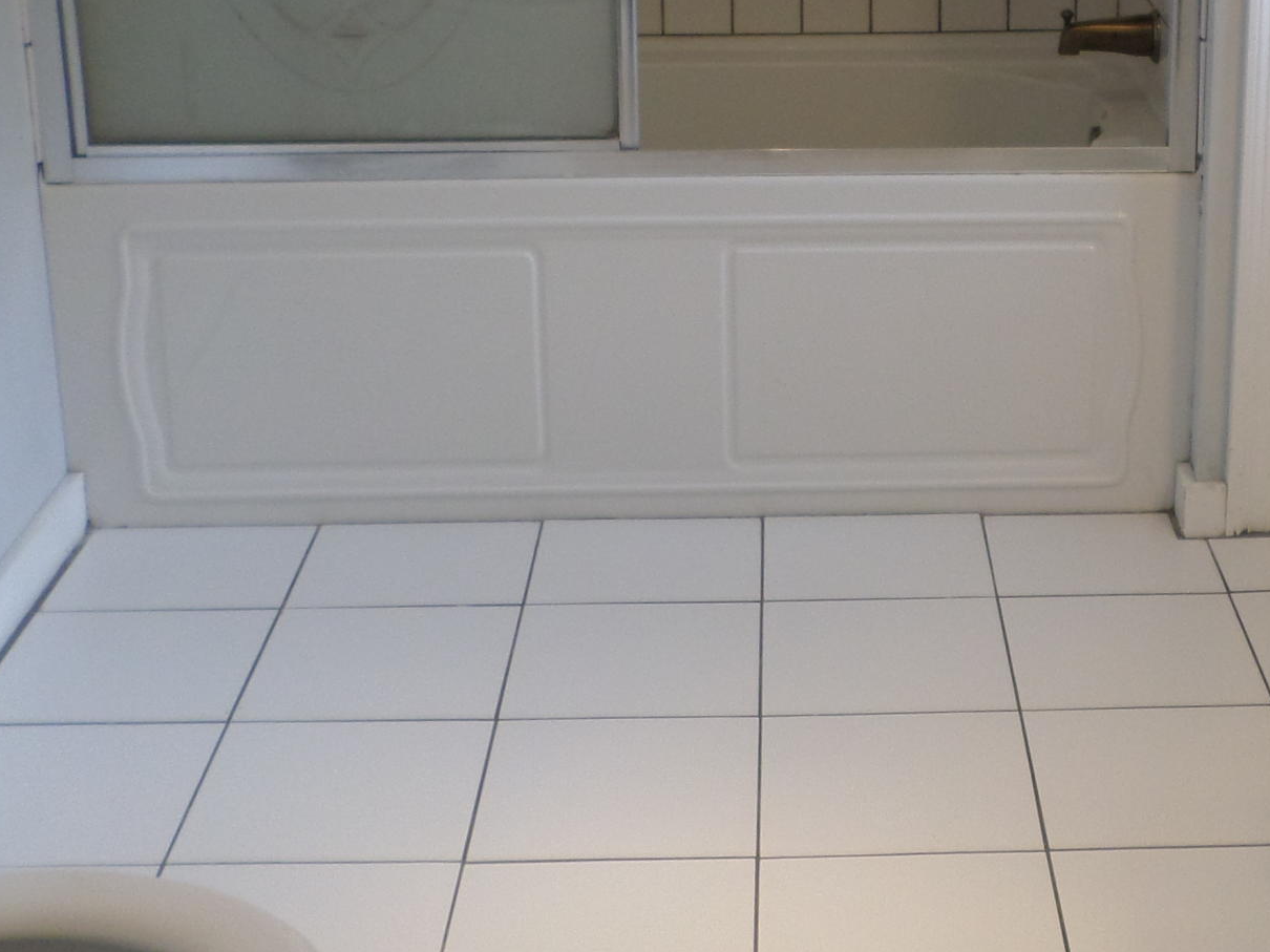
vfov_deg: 23.3
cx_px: 958
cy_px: 212
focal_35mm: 62
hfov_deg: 30.7
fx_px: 2274
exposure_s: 1/30
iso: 80
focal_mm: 4.5
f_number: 2.5
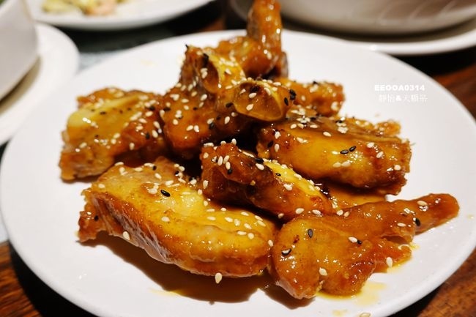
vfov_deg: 43.6
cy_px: 158
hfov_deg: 61.9
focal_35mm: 30
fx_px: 397
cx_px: 238
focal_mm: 11.29
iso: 500
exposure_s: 1/30
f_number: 3.2
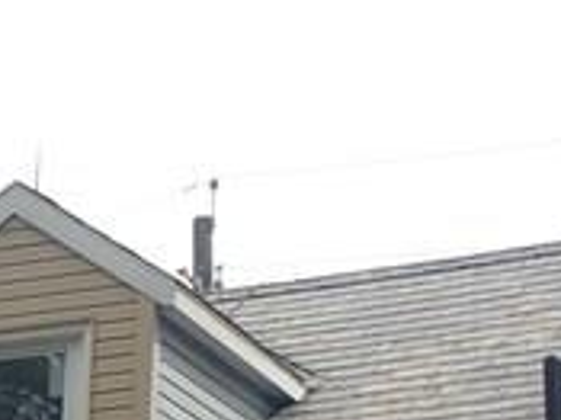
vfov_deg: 8.2
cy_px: 882
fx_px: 2753
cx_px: -372
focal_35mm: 170
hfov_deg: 11.0
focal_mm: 4.15
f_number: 2.2
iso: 32
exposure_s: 1/1282
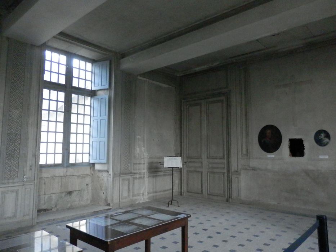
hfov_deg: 69.4
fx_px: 243
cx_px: 168
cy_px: 126
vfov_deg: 54.9
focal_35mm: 25
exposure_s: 1/160
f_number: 3
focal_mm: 4.5
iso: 800
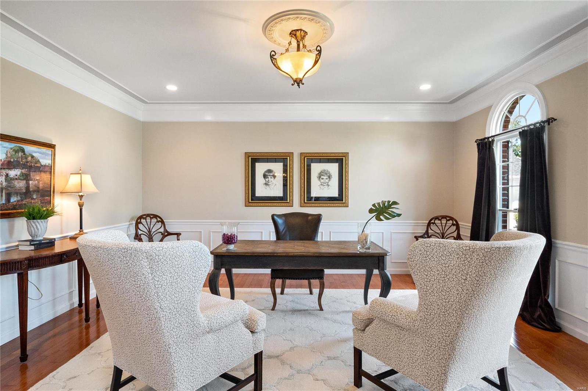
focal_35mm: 18
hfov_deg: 90.0
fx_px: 294
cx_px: 294
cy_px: 196
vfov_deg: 67.4
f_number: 8
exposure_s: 1/20
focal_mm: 9
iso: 400
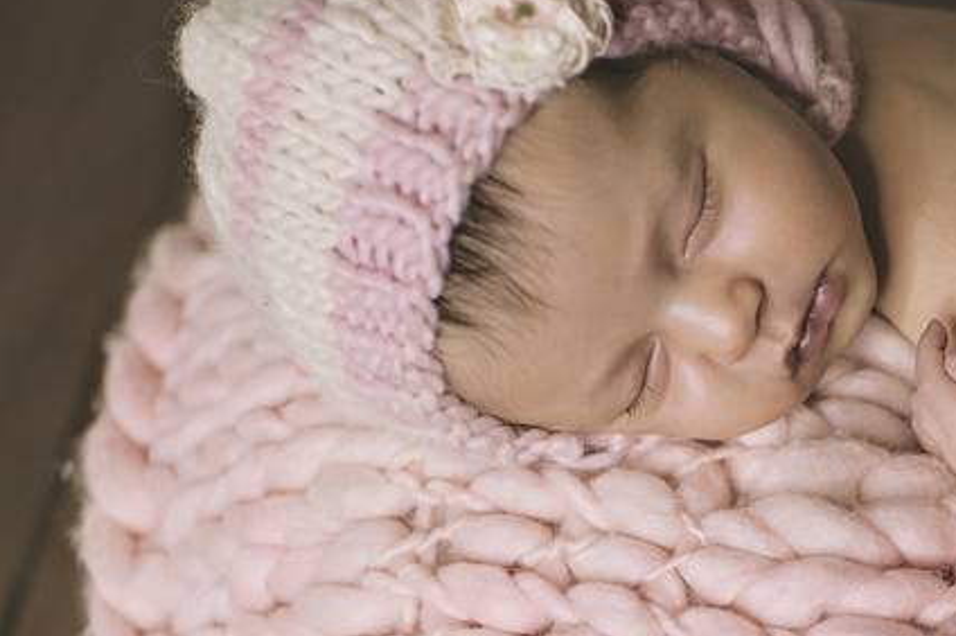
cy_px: 616
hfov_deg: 20.1
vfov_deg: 13.6
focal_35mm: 99
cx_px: 918
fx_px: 2627
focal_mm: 35
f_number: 2.2
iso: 320
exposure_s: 1/125
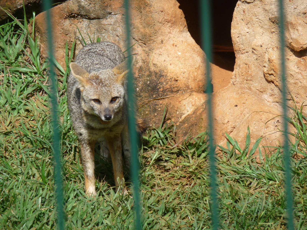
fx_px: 2483
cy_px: 115
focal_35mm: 280
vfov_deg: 5.3
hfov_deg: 7.1
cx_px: 154
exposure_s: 1/400
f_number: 4.9
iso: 100
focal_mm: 47
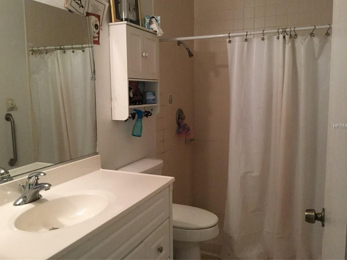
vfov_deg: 44.2
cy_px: 126
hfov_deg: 56.8
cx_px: 175
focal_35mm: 32
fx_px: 321
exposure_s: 1/20
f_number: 2.4
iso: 200
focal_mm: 3.3
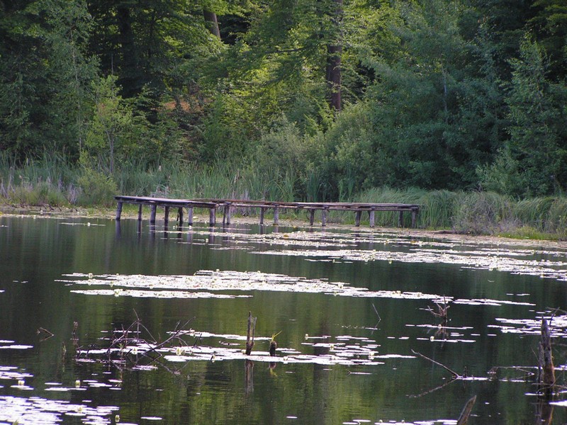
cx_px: 284
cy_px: 212
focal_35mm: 209
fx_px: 3423
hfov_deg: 9.5
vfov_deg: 7.1
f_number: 3.2
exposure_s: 1/320
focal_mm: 34.7
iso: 125
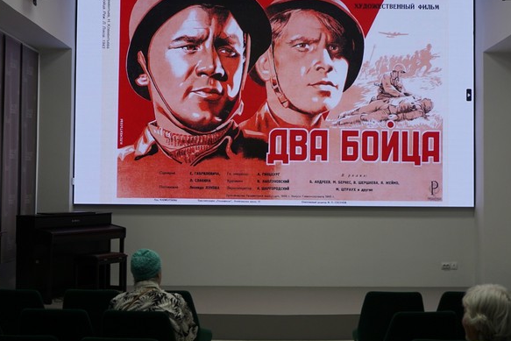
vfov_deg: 23.4
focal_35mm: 58
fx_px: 823
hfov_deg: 34.4
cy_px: 156
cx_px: 281
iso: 200
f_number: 4
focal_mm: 22
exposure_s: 1/60
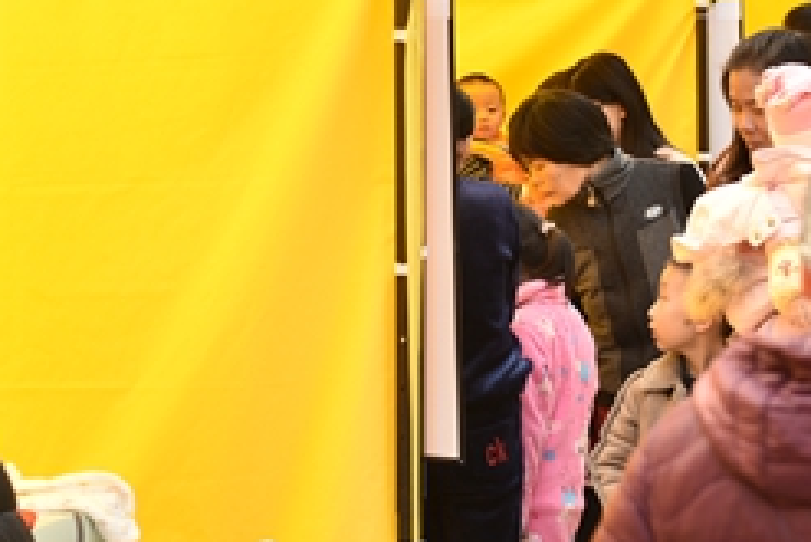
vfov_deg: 9.6
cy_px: 238
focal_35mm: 143
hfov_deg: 14.3
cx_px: 552
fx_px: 3223
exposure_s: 1/200
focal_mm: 56
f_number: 3.2
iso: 250
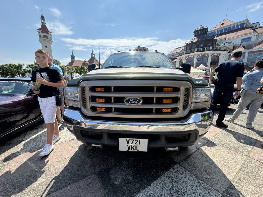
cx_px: 132
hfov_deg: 102.1
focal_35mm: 14
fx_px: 106
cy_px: 98
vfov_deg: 85.7
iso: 50
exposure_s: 1/1217
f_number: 2.2
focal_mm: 2.22
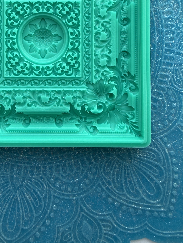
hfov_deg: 33.6
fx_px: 296
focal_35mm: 42
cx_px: 43
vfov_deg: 42.1
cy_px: 36
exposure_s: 1/238
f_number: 2.2
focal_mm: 2.22
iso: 40
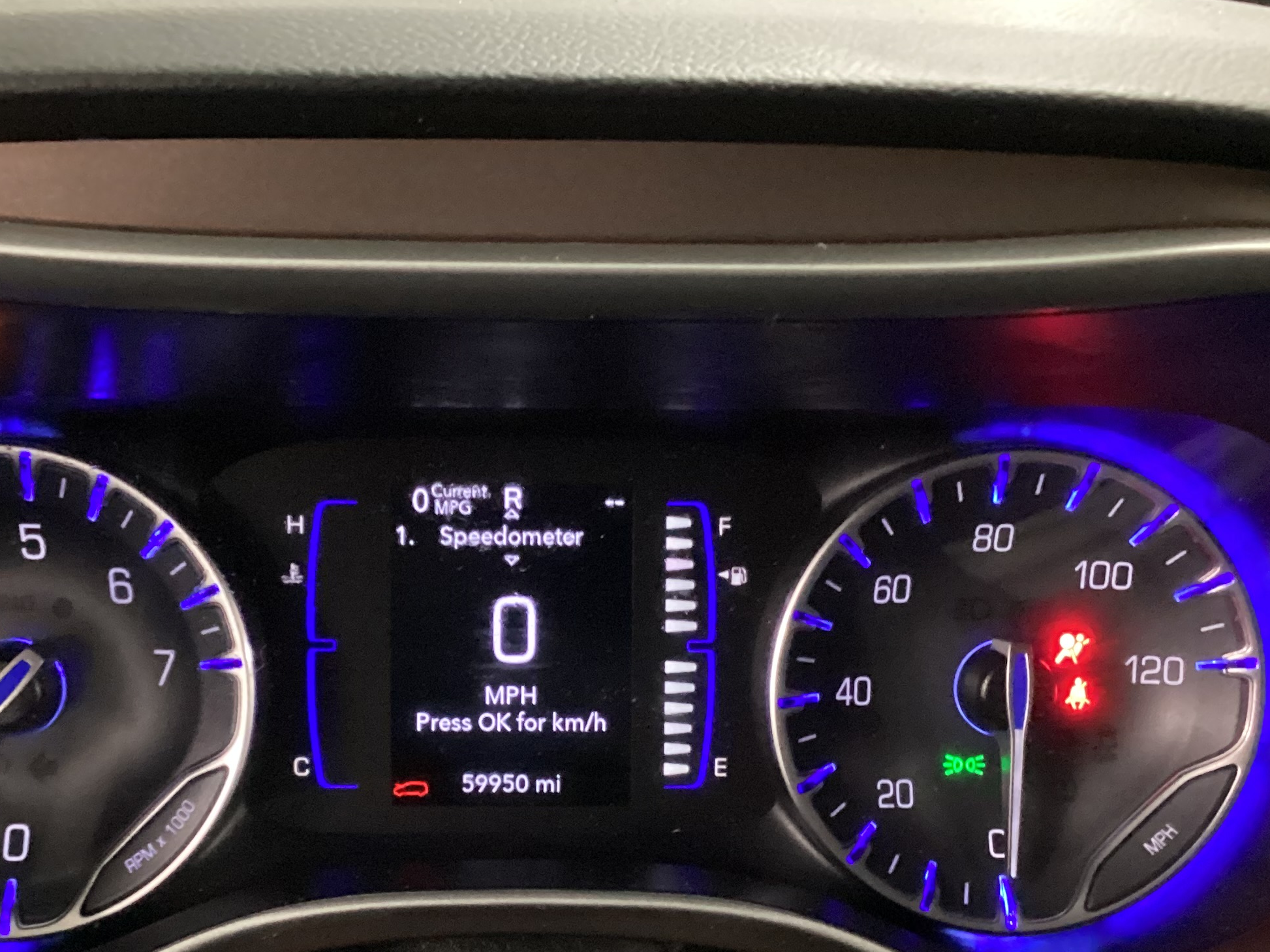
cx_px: 534
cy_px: 675
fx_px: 1908
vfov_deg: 27.8
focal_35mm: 52
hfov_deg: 36.7
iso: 640
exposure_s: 1/17
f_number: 2.4
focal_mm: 3.3
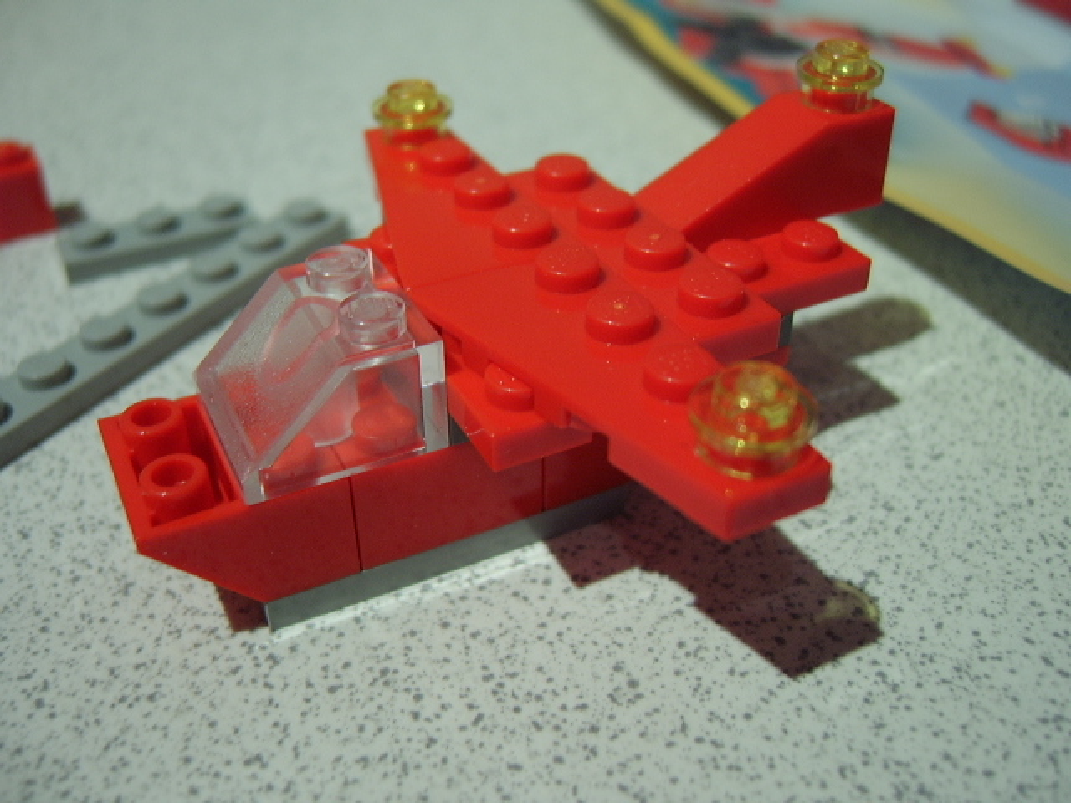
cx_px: 536
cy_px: 402
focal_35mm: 31
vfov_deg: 45.4
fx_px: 959
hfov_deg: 58.4
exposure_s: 1/16
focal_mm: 8.13
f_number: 2.7
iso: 100
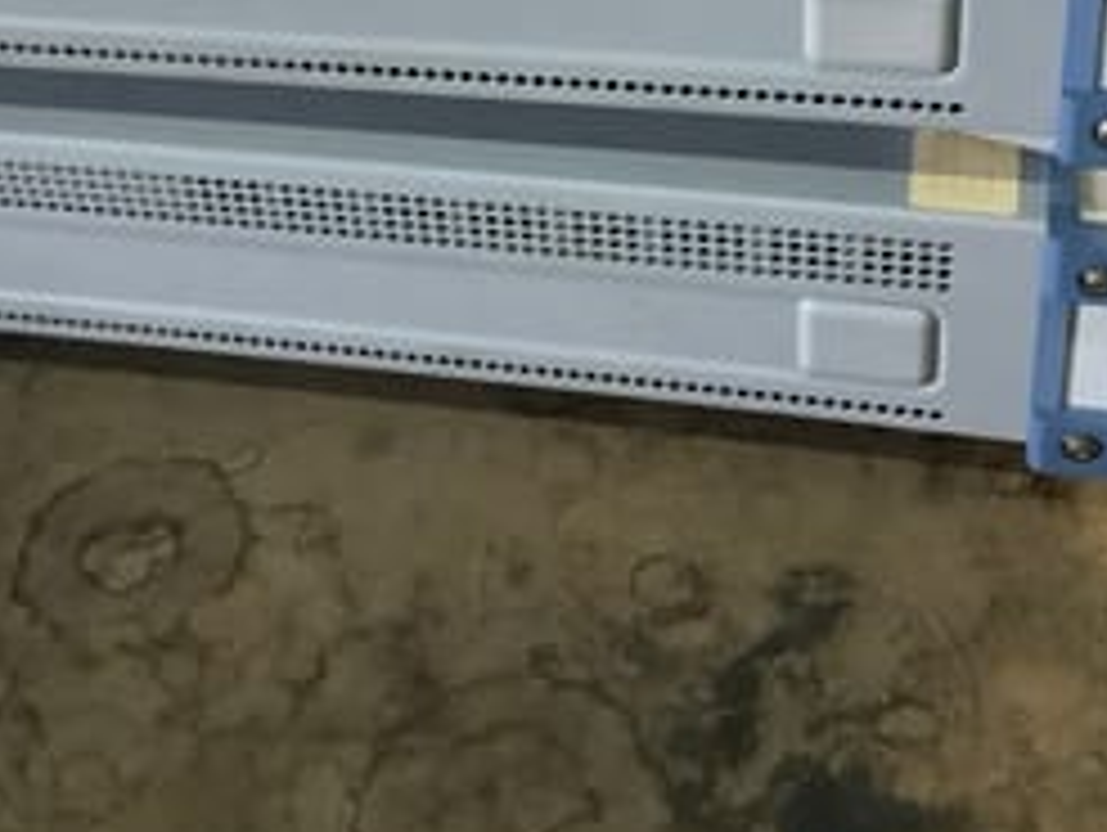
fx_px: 2017
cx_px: 531
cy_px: 11
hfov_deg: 30.7
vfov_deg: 22.5
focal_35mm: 63
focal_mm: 3.3
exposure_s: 1/50
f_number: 2.4
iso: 320
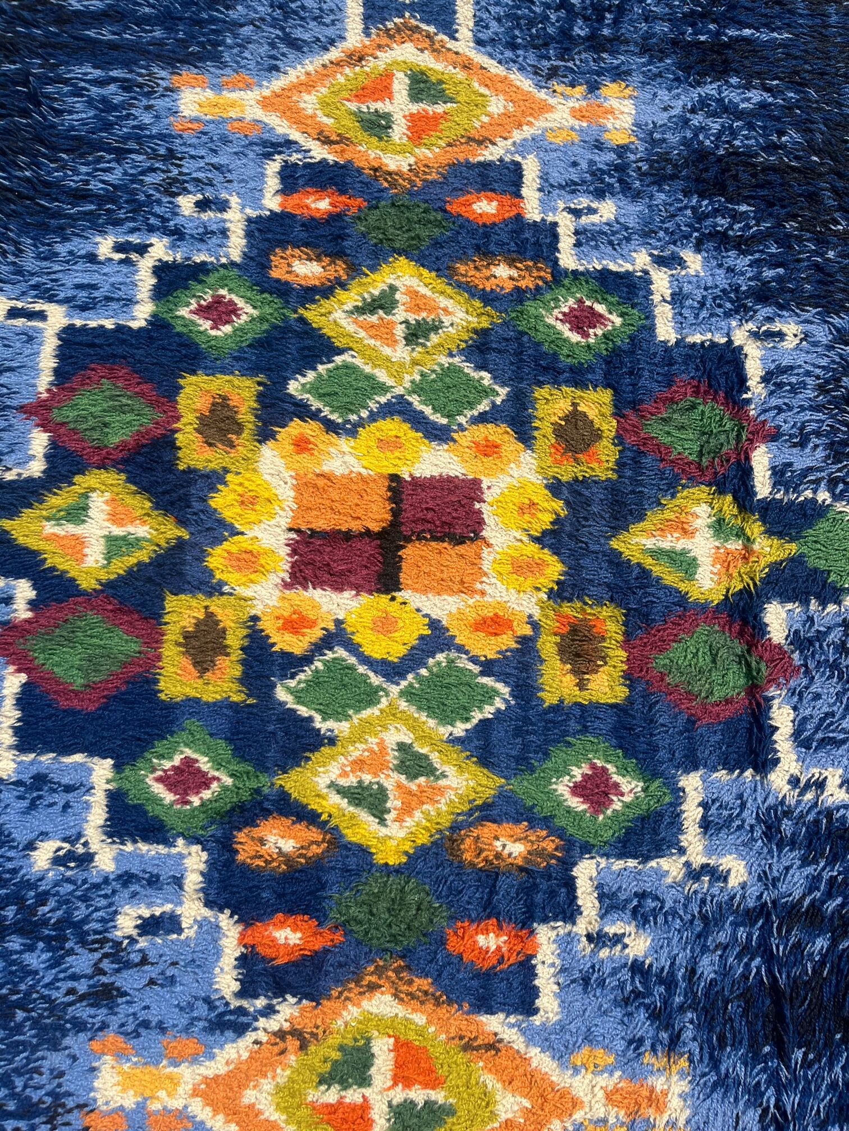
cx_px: 424
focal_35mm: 26
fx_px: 850
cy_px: 566
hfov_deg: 53.1
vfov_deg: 67.3
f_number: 1.6
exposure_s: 1/2688
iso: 50
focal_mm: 5.1
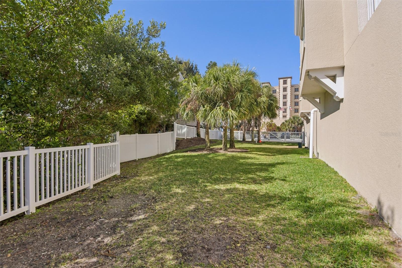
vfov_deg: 73.7
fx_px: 179
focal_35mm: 16
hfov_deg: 96.7
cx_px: 201
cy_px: 134
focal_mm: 16
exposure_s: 1/800
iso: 400
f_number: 8
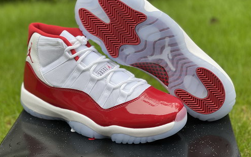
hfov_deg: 29.8
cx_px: 126
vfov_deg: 18.9
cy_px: 69
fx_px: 472
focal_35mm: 69
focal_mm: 7.5
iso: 64
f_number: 2.2
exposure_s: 1/121
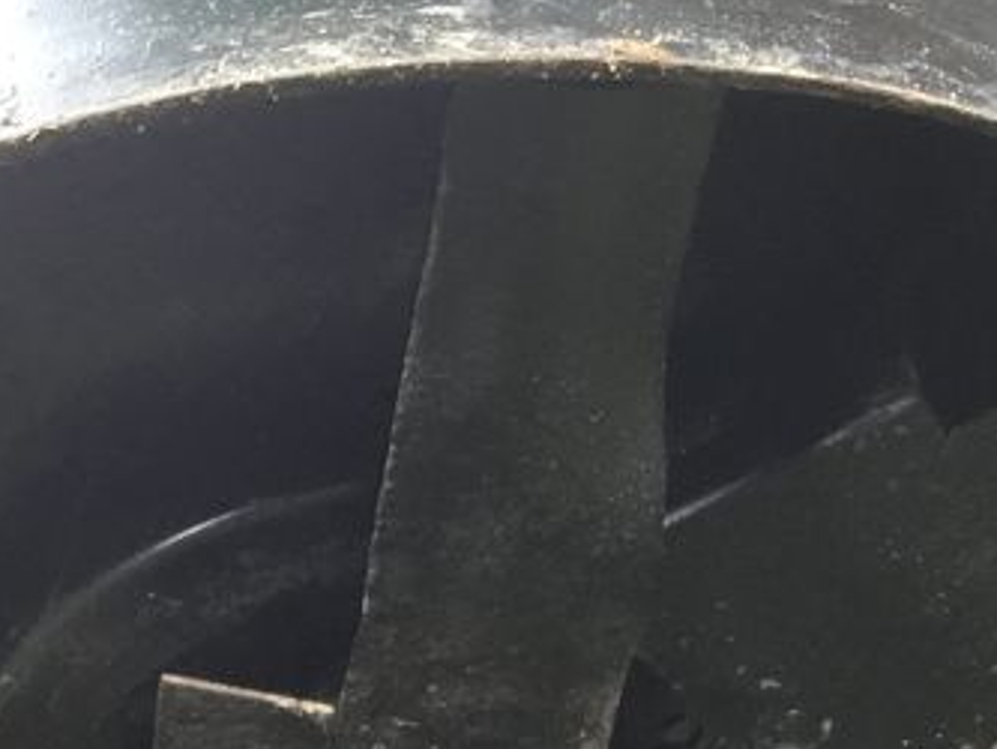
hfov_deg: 21.0
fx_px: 2680
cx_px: 314
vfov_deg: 14.9
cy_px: 1070
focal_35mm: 93
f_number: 2.4
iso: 125
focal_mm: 3.3
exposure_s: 1/33
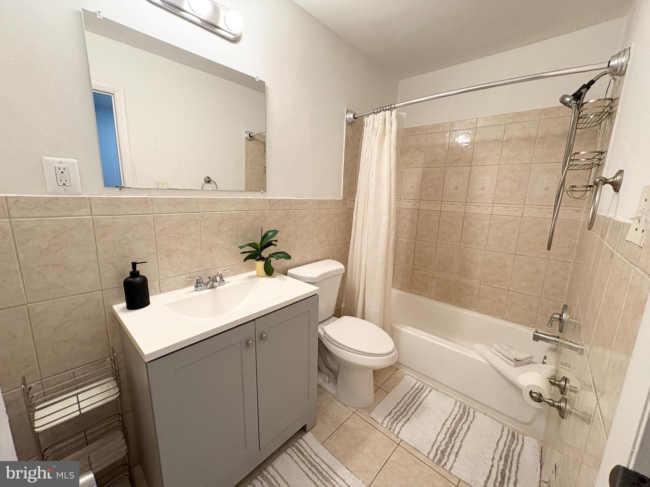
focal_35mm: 14
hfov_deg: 102.1
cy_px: 244
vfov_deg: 85.7
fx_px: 263
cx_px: 325
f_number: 2.2
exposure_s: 1/120
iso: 200
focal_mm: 2.22
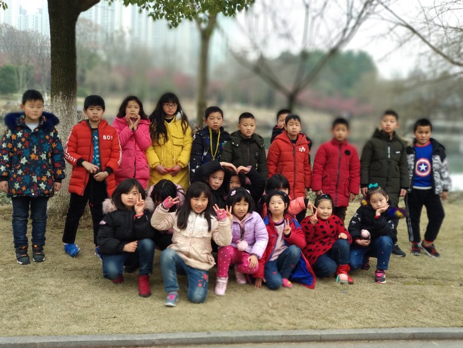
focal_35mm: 52
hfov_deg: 36.8
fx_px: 696
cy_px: 174
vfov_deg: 28.0
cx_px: 232
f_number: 2.6
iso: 100
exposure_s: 1/100
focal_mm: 5.99
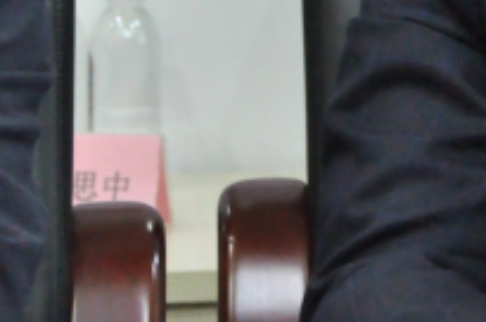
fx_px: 4893
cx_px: 759
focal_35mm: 363
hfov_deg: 5.6
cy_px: -117
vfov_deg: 3.8
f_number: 7.1
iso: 2800
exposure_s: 1/60
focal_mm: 62
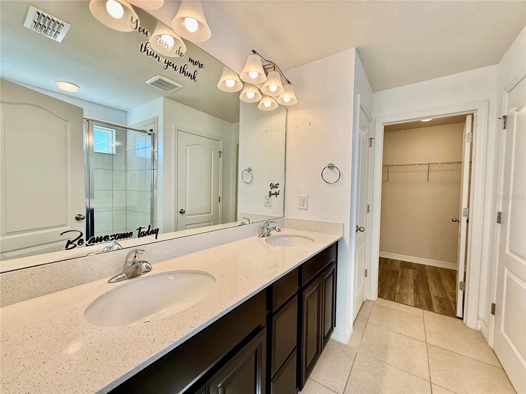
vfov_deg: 85.7
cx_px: 263
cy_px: 197
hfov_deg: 102.1
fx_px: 213
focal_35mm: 14
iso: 160
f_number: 2.2
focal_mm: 2.22
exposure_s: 1/120
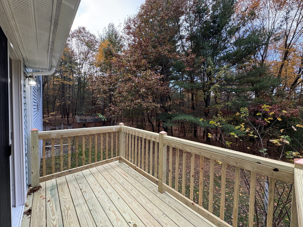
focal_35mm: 14
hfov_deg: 102.1
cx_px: 152
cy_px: 114
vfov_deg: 85.7
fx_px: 123
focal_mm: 2.22
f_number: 2.2
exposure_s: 1/99
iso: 40
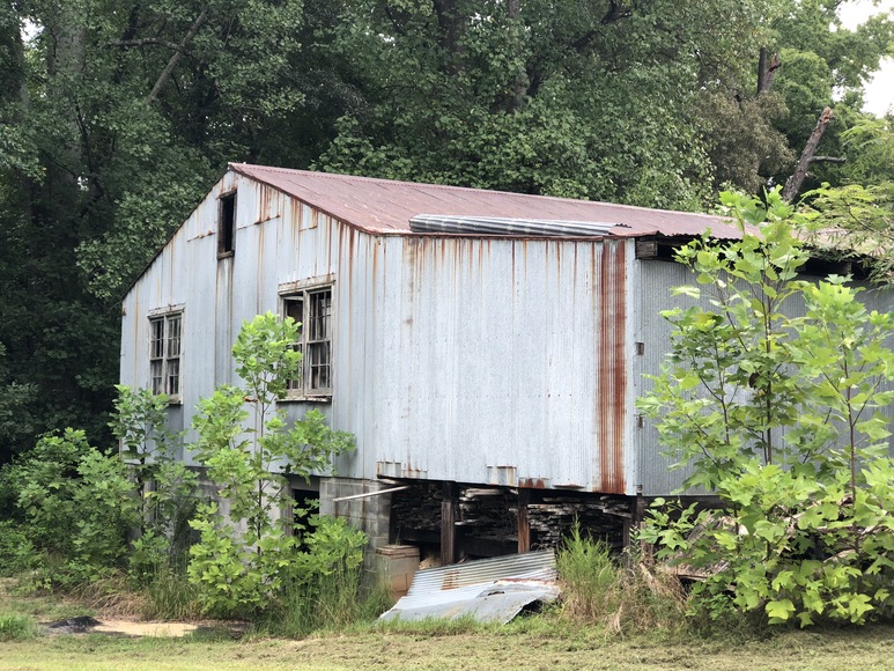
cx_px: 447
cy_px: 336
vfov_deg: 25.7
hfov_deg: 33.8
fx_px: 1472
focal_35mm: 57
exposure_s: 1/121
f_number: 2.8
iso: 40
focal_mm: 6.6
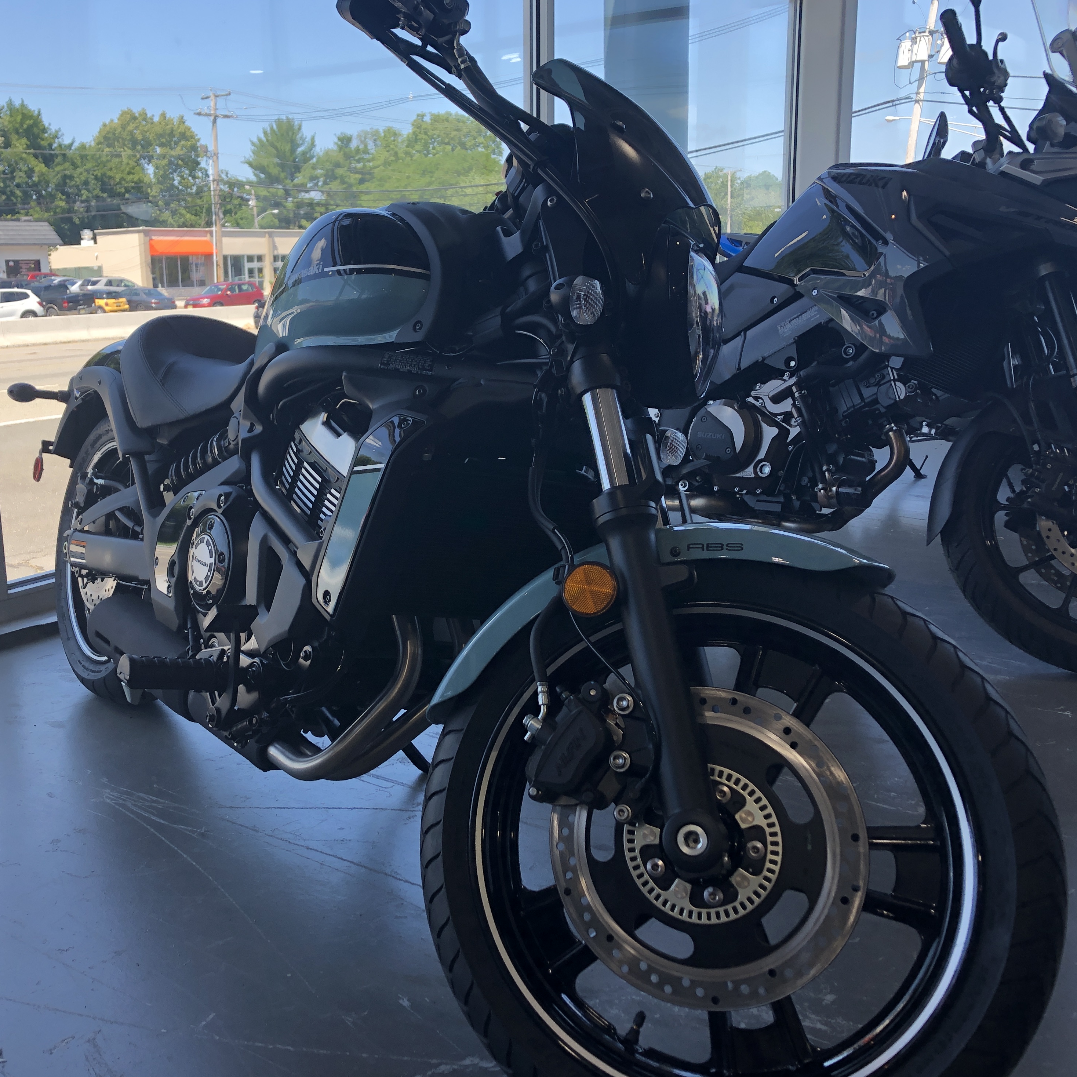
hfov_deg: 48.0
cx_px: 409
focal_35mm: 34
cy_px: 531
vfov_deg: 48.4
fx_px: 1197
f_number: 1.8
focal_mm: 3.99
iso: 20
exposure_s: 1/207
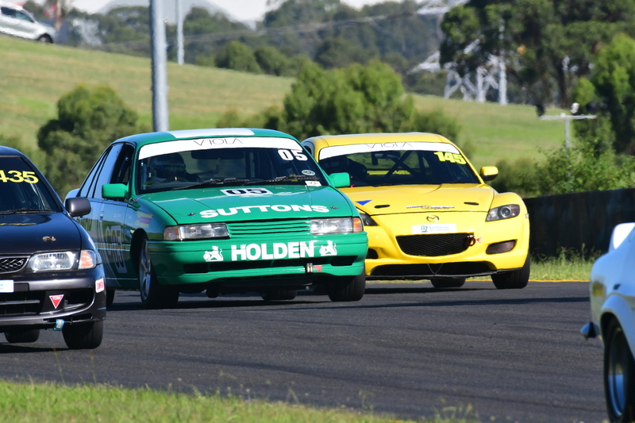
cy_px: 212
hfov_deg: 2.8
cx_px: 318
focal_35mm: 750
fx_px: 13226
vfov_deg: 1.8
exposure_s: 1/640
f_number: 11
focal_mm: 500
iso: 500
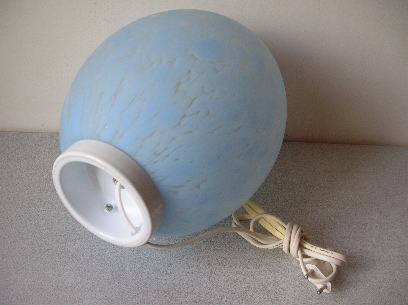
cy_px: 152
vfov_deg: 40.6
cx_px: 204
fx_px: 412
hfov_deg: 52.7
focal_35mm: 35
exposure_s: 1/23.1
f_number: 2.8
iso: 50
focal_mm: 5.8
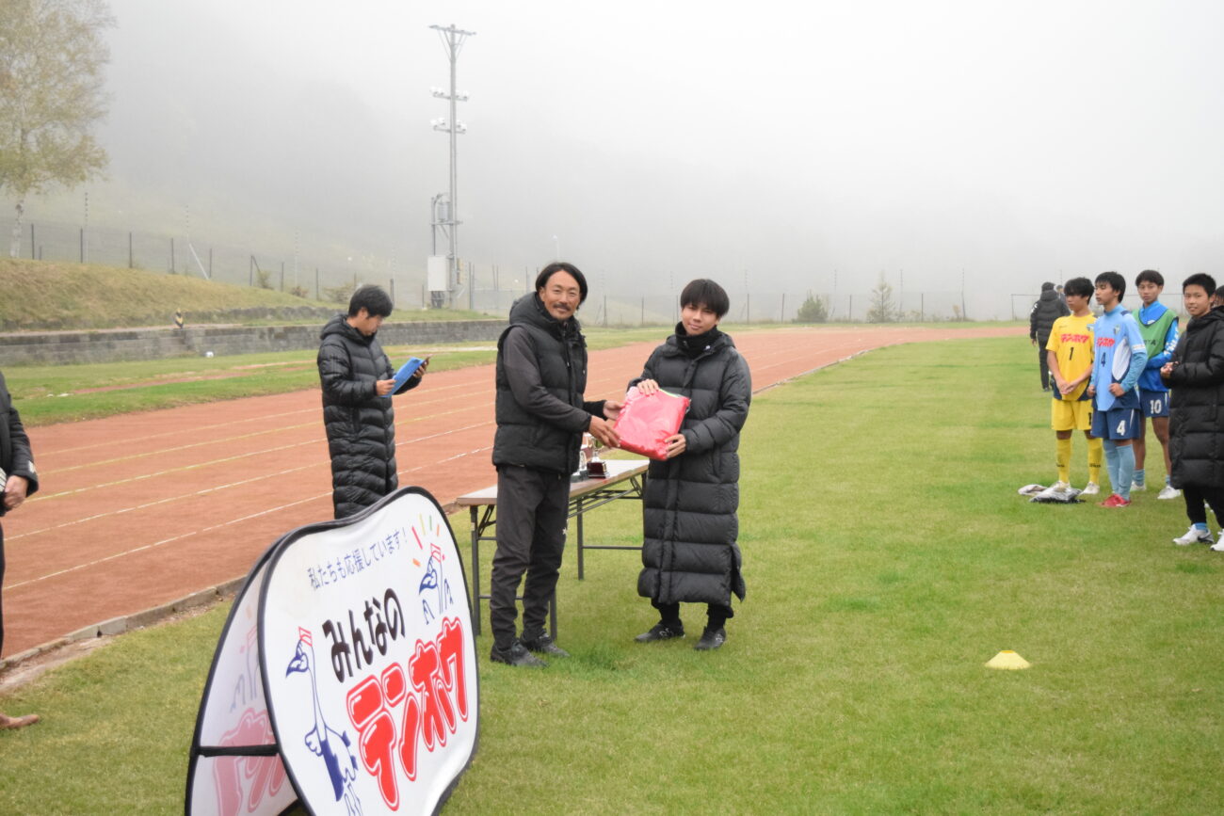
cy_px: 408
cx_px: 612
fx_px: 1632
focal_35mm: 48
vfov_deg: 28.1
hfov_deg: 41.1
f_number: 5
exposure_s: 1/2500
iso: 4000
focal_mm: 32
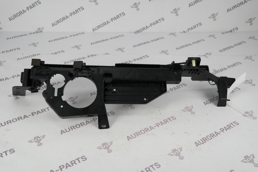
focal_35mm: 36
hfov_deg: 53.1
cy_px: 86
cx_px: 129
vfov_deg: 36.9
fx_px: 258
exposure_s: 1/100
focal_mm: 24
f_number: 4
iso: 200
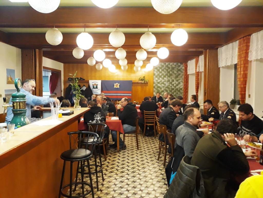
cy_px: 99
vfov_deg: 51.4
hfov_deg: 65.3
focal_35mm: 27
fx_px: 205
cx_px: 132
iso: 320
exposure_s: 1/25
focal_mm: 3.71
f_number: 1.7
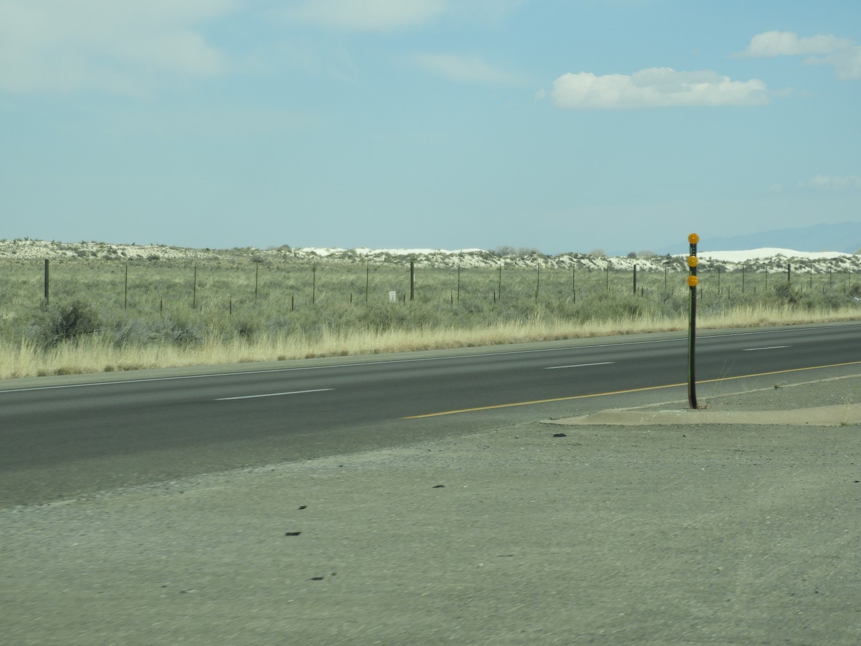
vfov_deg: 9.9
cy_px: 323
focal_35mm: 150
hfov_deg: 13.2
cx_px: 430
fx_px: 3731
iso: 100
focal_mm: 26.9
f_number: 5.2
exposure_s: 1/640
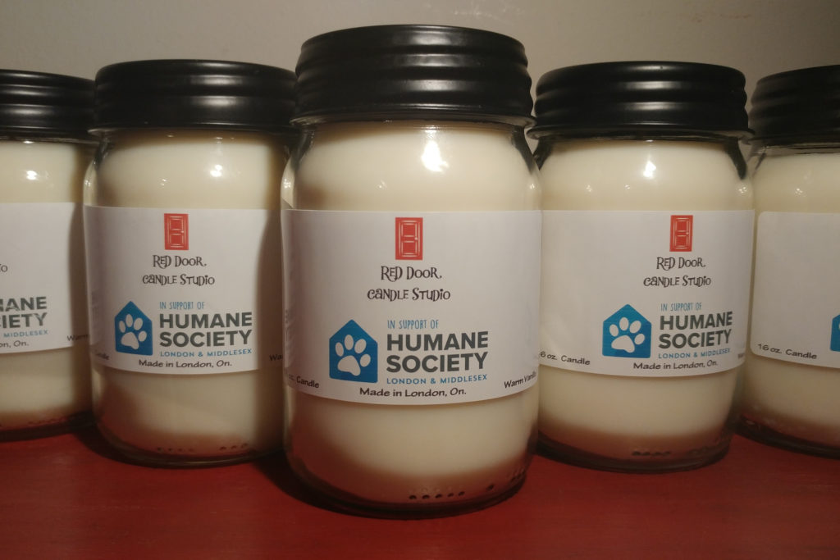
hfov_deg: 39.6
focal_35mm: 50
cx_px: 420
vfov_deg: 27.0
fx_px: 1167
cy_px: 280
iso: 250
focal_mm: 50
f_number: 2.2
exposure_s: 1/160
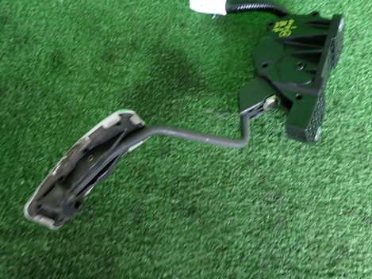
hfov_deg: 56.6
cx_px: 213
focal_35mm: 32
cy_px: 124
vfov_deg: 44.1
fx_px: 344
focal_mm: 4.5
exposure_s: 1/30
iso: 250
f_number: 2
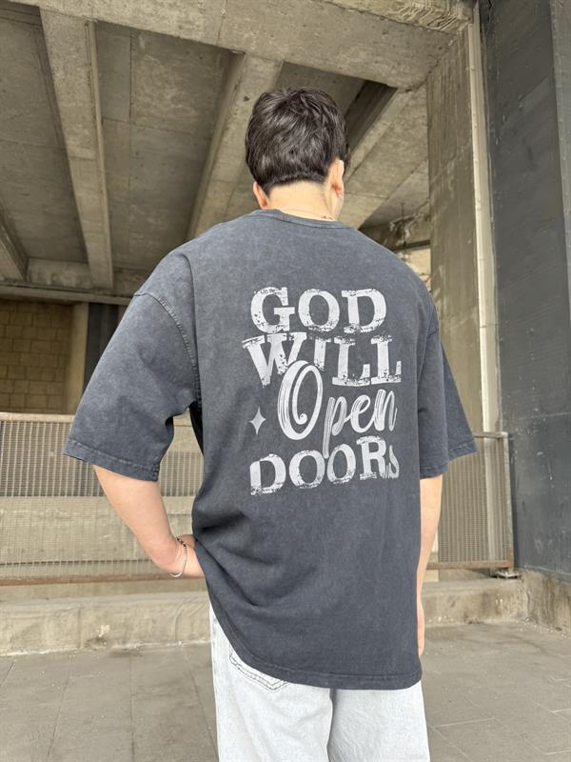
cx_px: 286
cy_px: 381
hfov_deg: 56.8
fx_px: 528
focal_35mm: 24
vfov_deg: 71.6
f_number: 1.78
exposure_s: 1/147
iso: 80
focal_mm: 6.76
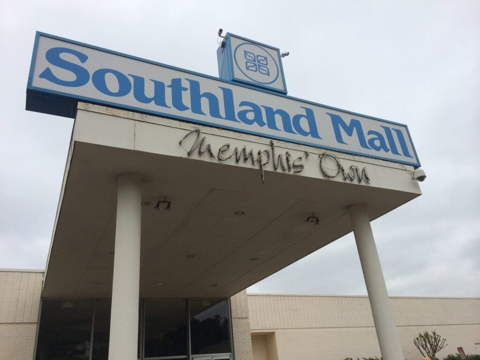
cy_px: 180
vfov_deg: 46.8
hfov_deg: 60.0
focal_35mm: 30
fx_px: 416
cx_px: 240
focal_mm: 4.12
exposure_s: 1/2933
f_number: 2.2
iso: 40
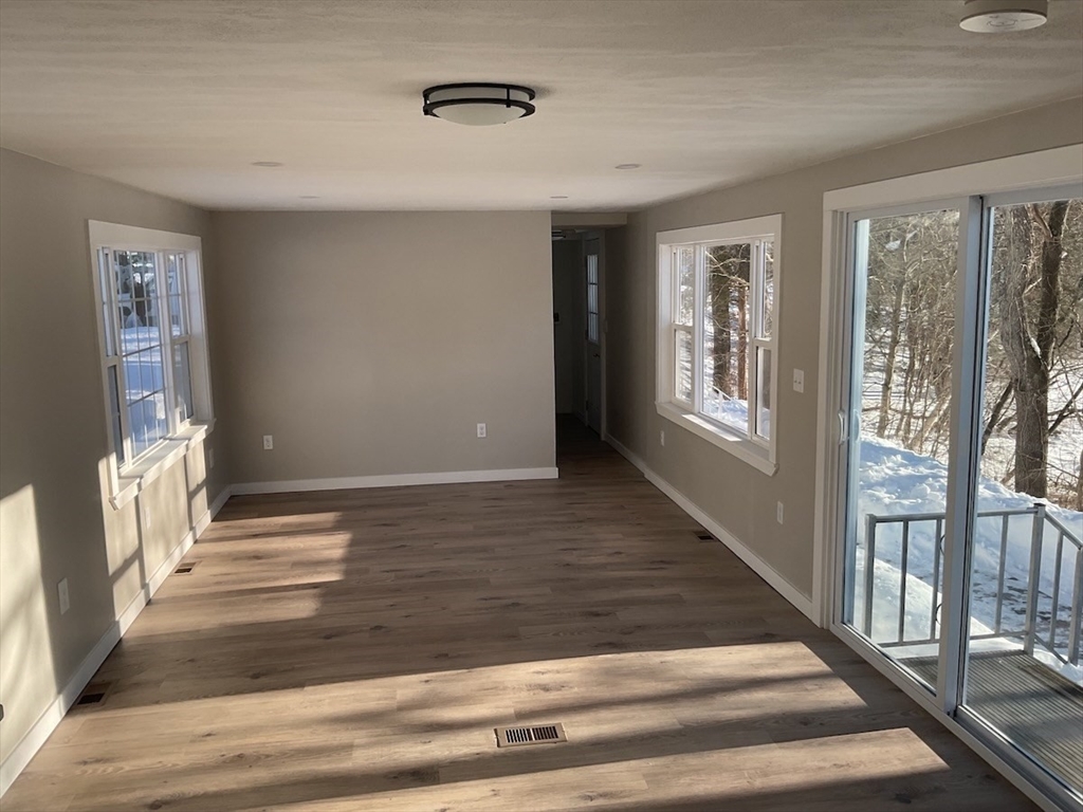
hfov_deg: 61.7
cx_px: 542
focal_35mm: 29
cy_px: 406
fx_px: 907
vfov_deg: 48.2
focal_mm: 3
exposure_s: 1/324
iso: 16
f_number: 1.8
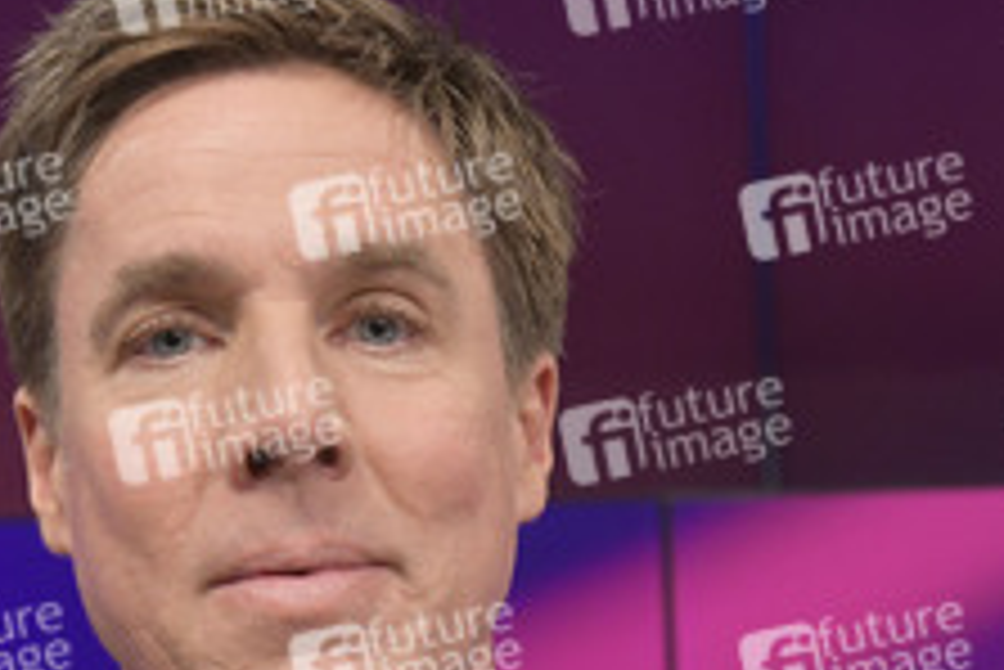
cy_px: 544
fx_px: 3265
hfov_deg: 17.4
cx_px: 286
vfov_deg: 11.7
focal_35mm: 117
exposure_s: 1/200
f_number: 5.6
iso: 2000
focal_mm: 58
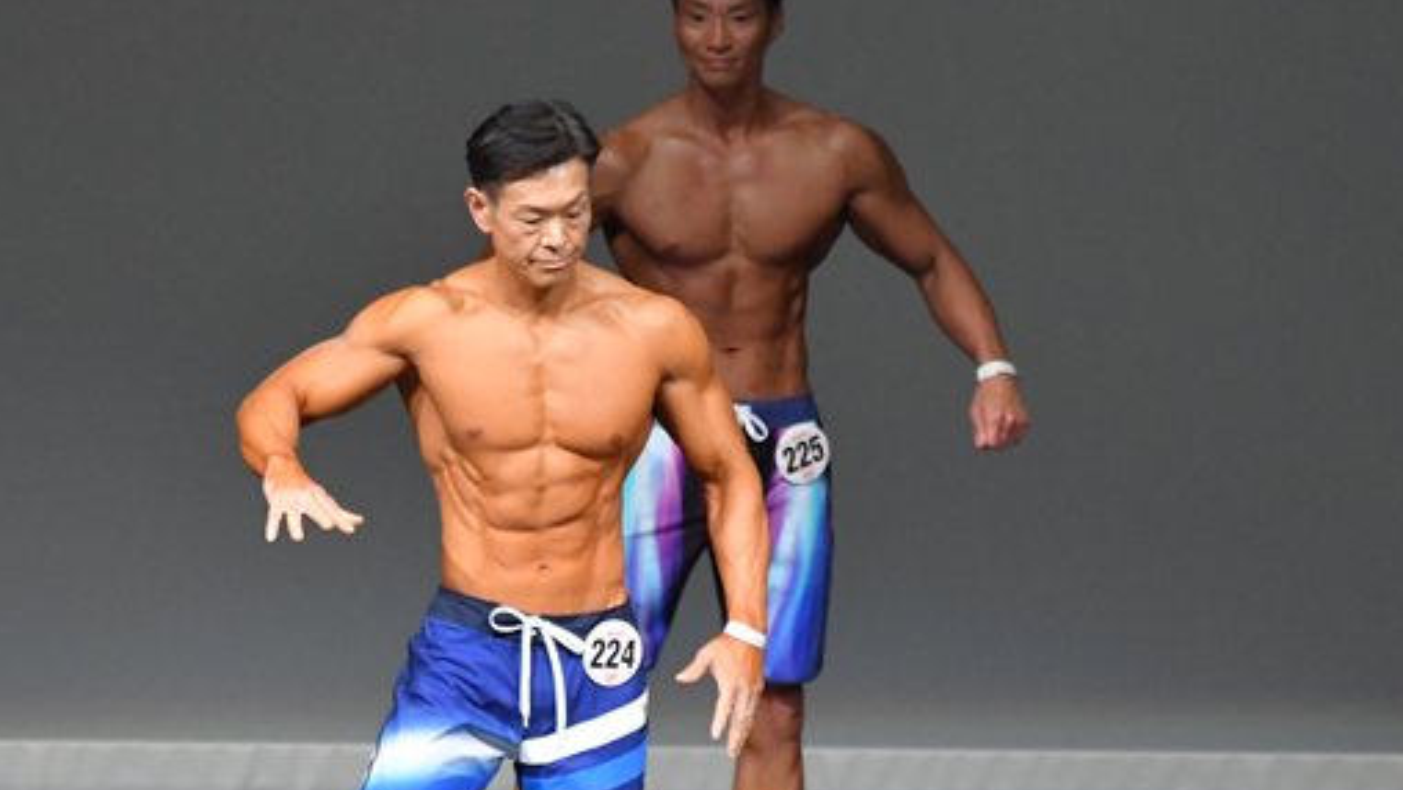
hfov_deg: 3.9
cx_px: 474
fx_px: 20503
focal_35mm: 551
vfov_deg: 2.2
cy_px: 682
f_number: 5.6
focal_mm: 230
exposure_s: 1/400
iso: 5000
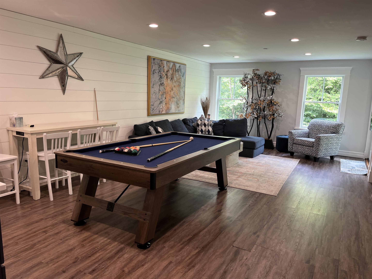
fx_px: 279
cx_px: 186
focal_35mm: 26
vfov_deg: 53.1
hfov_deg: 67.3
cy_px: 140
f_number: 1.6
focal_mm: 5.1
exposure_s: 1/60
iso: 80
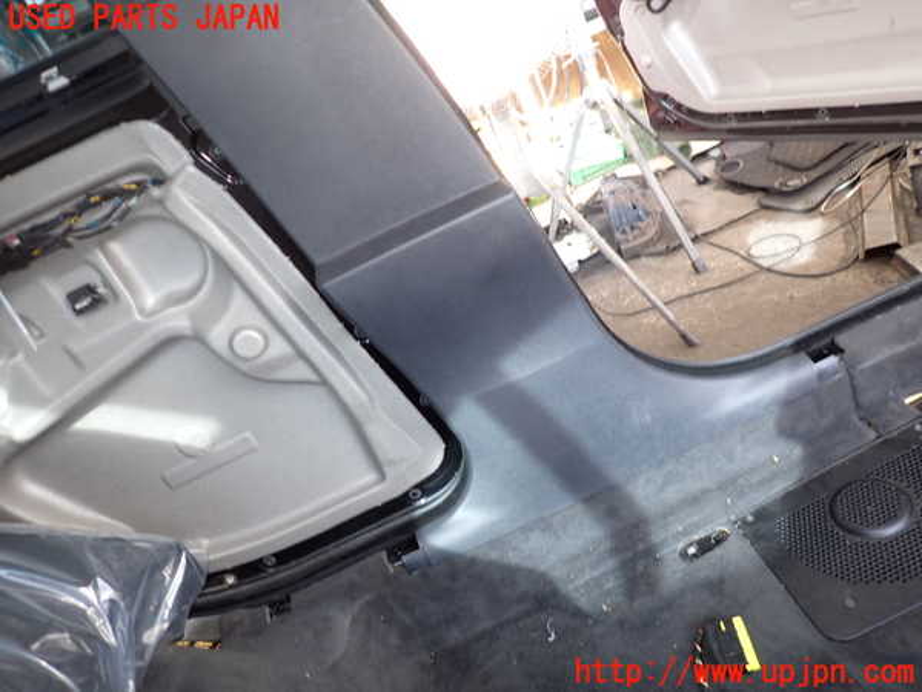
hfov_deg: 69.4
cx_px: 461
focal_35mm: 25
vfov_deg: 54.9
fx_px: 666
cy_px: 346
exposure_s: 1/50
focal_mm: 4.5
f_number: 2
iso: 200
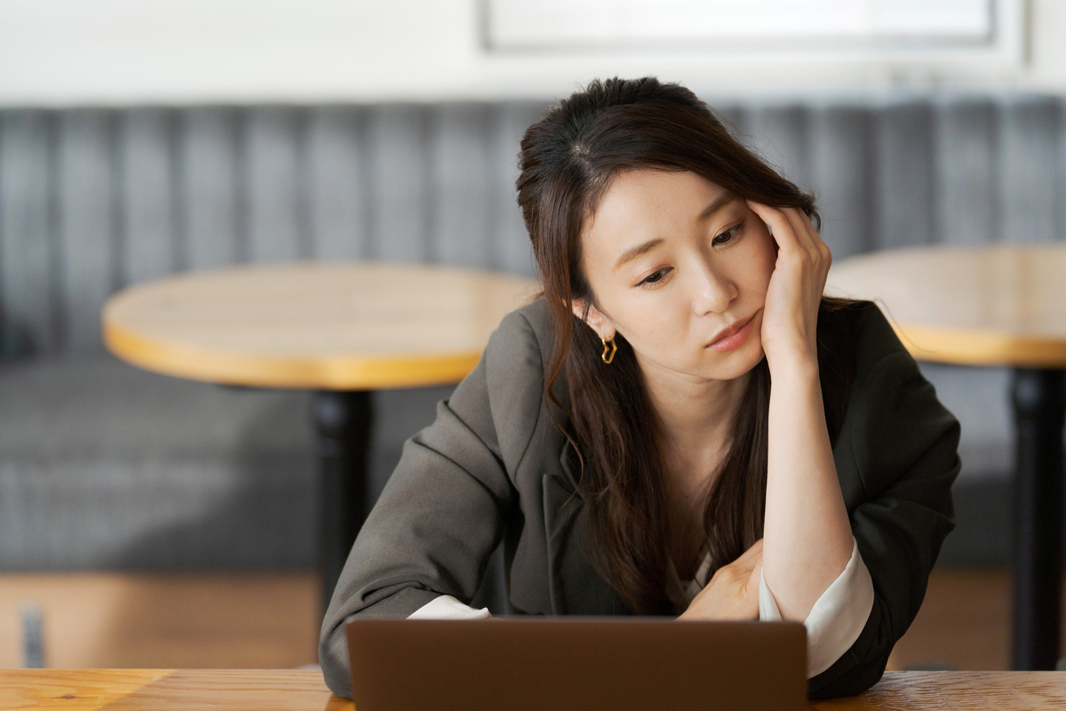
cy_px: 356
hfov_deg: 19.1
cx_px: 533
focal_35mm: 107
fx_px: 3168
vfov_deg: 12.8
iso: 500
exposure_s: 1/60
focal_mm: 107
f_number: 3.2
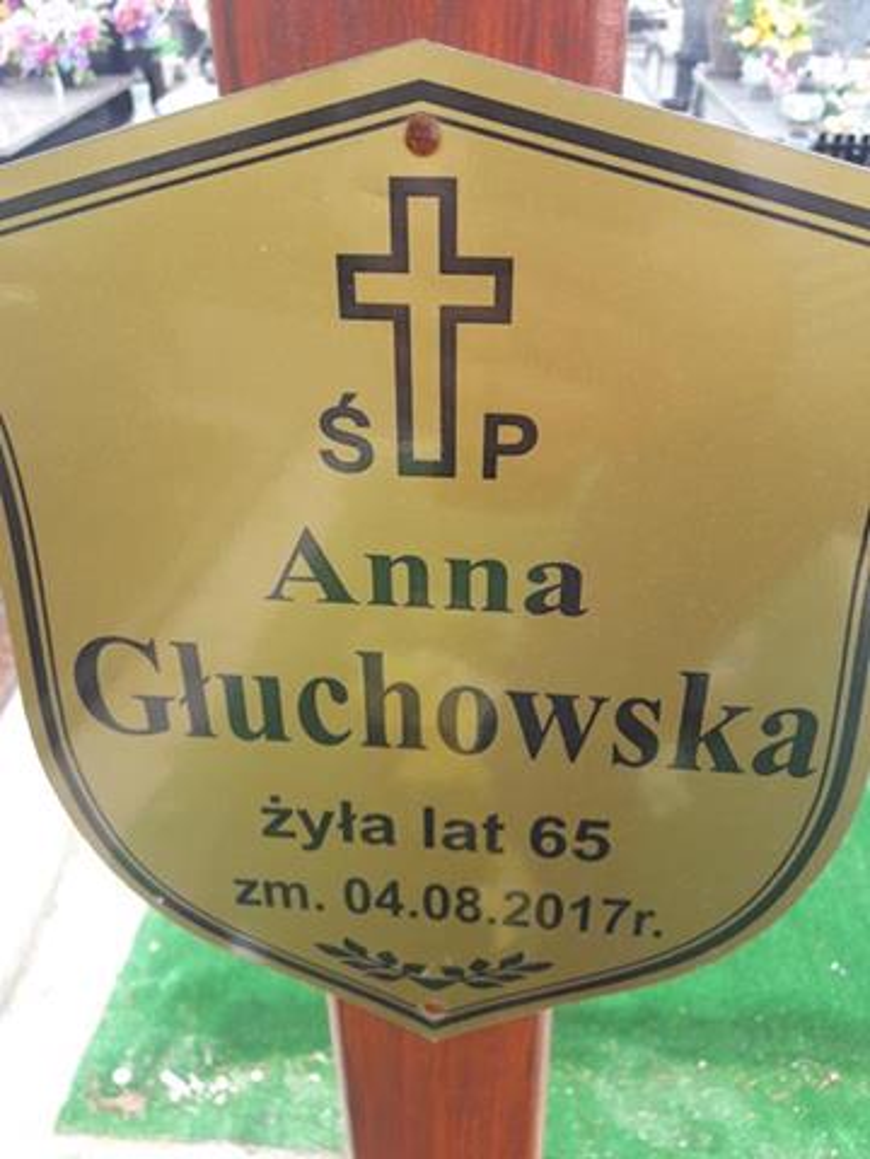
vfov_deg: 63.4
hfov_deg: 49.7
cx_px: 435
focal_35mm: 28
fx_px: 938
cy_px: 580
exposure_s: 1/233
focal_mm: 3.7
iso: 40
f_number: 1.9
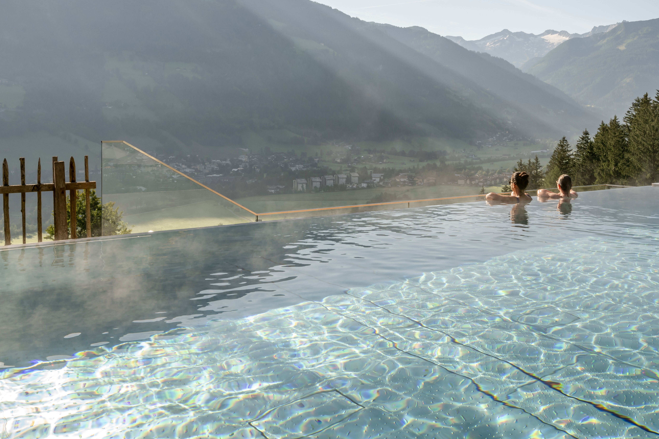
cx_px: 381
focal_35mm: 37
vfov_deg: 35.6
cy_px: 132
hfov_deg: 51.9
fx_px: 674
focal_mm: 22.5
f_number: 13
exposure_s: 1/160
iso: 250
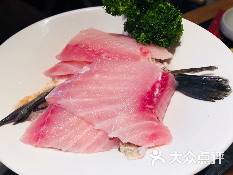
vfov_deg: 49.7
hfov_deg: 63.4
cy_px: 88
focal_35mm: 28
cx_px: 116
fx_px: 188
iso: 25
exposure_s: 1/50
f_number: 1.8
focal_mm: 4
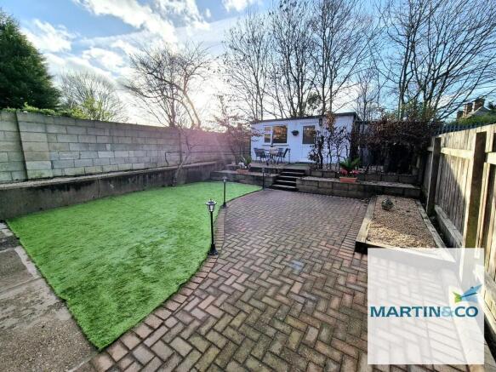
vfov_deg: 89.9
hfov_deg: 106.2
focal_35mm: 13
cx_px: 248
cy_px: 186
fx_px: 186
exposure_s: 1/1667
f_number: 2.2
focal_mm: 2.2
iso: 50
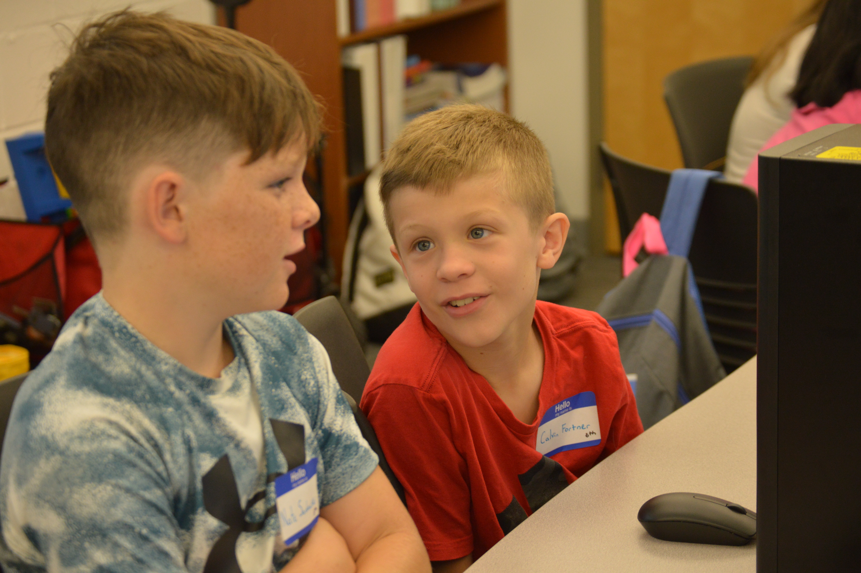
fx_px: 2151
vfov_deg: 15.2
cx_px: 430
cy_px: 286
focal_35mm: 90
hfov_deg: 22.6
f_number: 4
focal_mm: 60
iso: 900
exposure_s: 1/125
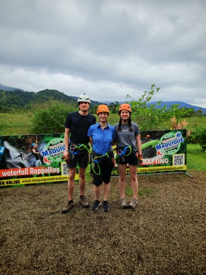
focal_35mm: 23
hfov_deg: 58.9
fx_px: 182
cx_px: 103
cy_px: 138
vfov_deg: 73.9
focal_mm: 1.96
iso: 50
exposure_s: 1/190
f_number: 2.2
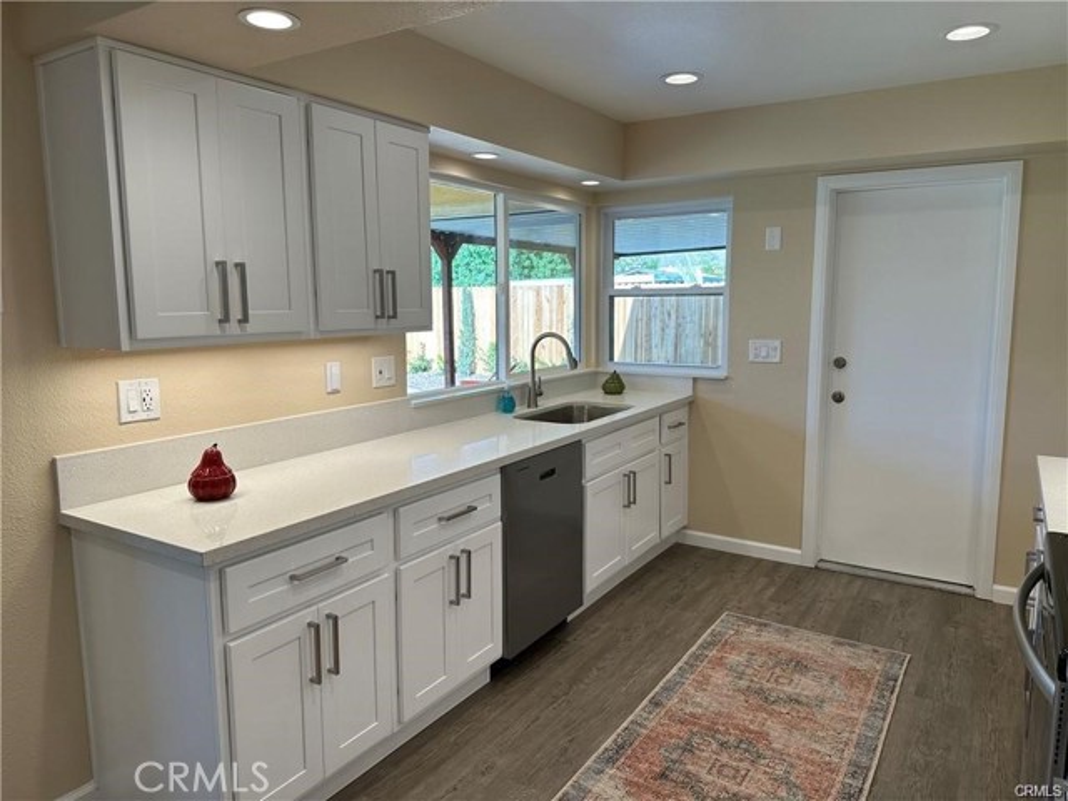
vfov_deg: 56.8
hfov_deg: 71.6
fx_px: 740
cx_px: 534
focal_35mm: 24
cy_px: 400
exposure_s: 1/306
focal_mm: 6.86
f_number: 1.78
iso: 80
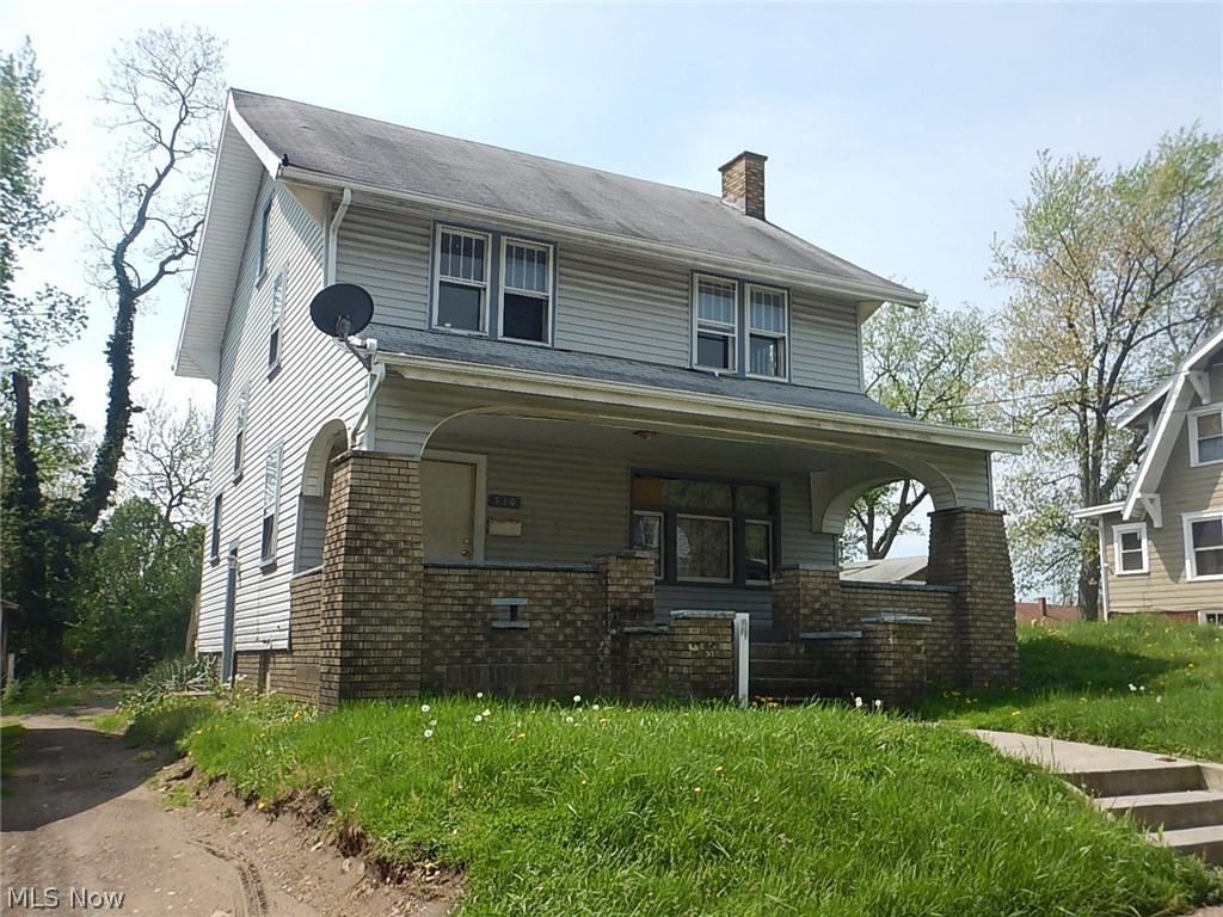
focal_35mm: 31
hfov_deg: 58.4
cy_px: 458
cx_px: 612
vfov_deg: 45.4
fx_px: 1095
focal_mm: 5.6
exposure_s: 1/640
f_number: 4.2
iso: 125
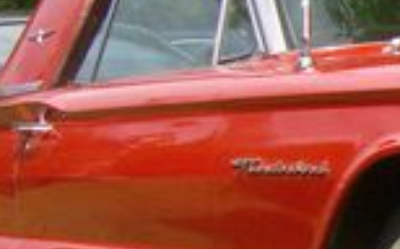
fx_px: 1830
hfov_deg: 11.9
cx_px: 608
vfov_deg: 7.8
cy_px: 140
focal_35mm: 168
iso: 100
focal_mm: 6.4
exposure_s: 1/485
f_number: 4.8
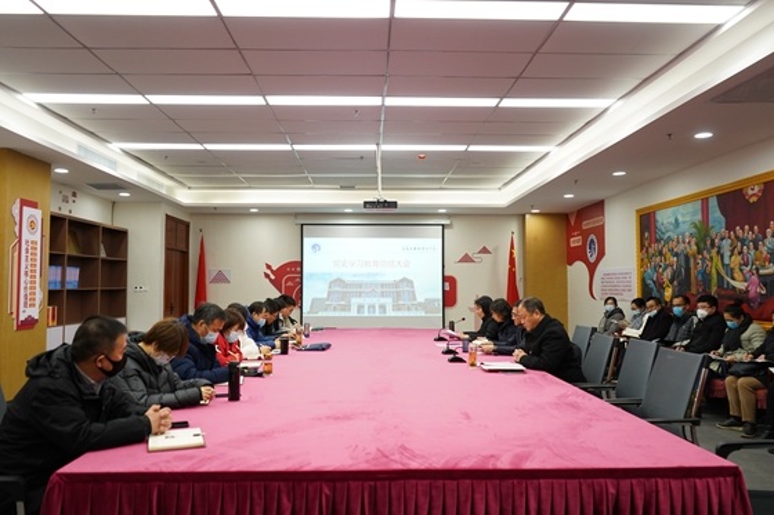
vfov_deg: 46.4
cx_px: 387
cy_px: 258
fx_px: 602
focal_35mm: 28
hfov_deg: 65.5
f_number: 3.5
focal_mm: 28
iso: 1000
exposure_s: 1/200
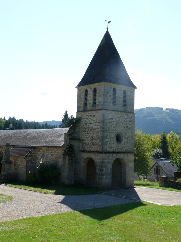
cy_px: 121
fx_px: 341
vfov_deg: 38.9
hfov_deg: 29.7
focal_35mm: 49
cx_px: 90
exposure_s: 1/250
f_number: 5.6
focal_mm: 8.7
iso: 100
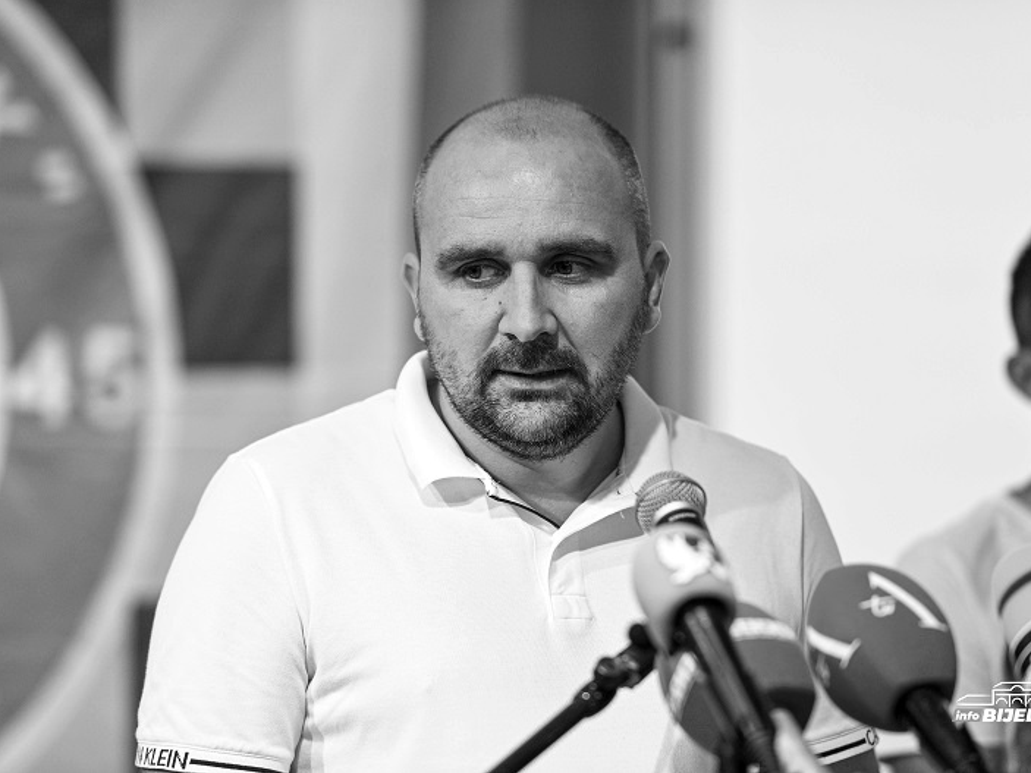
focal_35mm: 175
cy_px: 384
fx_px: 5211
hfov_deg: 11.3
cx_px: 544
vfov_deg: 8.5
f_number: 2.8
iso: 1250
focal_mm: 160
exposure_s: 1/800
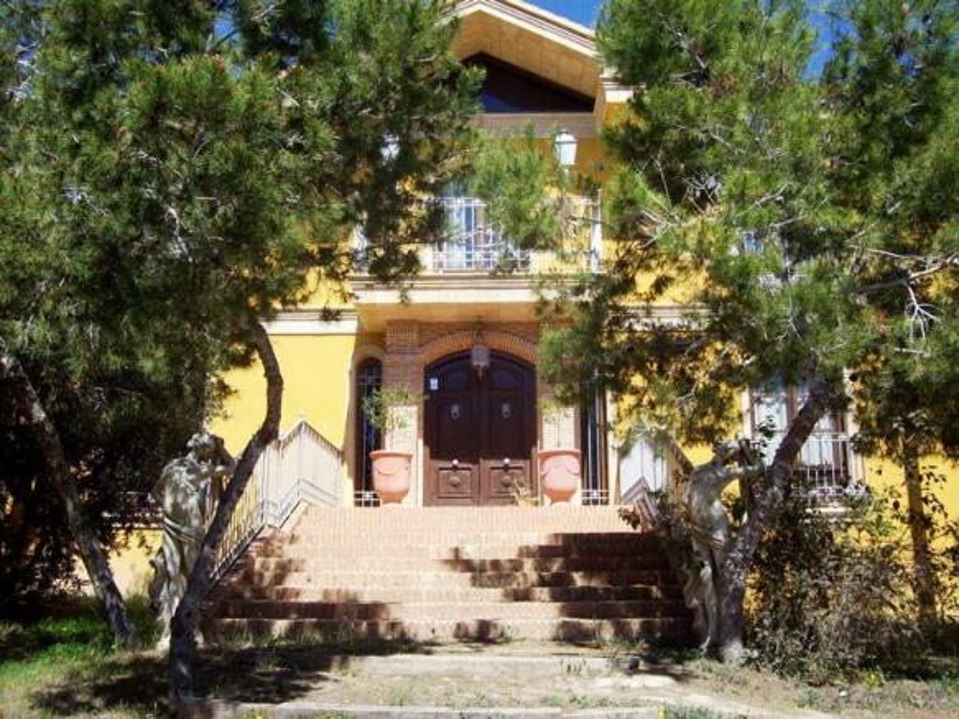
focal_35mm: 36
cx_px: 480
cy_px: 360
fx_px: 997
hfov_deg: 51.4
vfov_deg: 39.6
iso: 80
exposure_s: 1/481
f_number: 4.8
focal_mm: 6
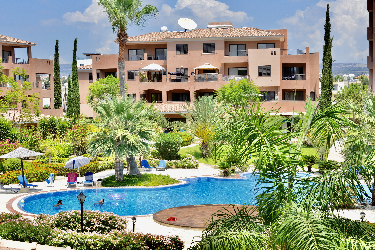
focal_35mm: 60
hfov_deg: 33.4
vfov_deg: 22.6
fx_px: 625
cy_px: 125
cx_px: 188
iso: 400
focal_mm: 60
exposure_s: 1/250
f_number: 11
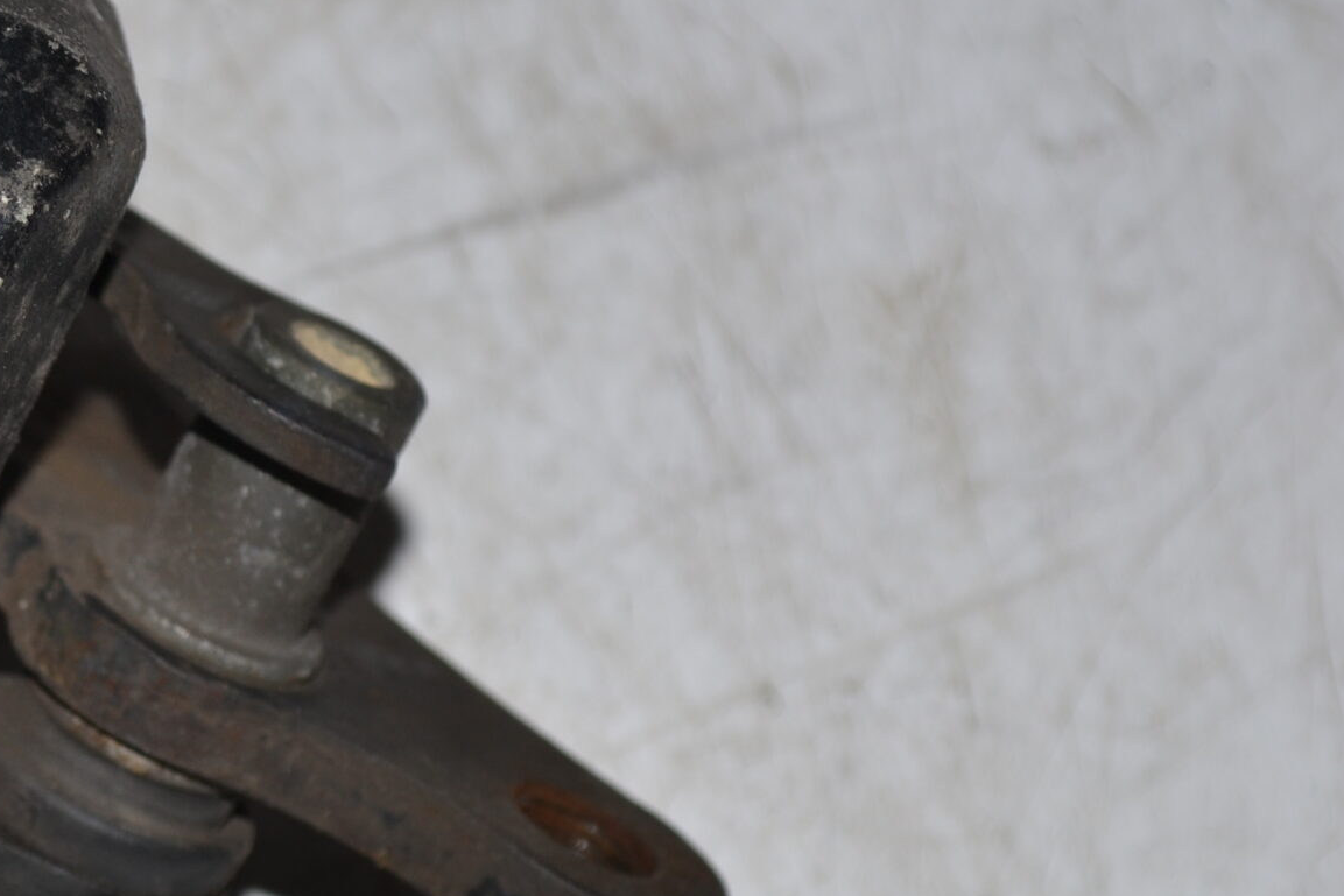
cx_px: -108
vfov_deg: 7.5
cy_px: 357
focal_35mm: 183
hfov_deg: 11.1
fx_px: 6836
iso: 100
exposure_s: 1/60
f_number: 8
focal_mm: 55
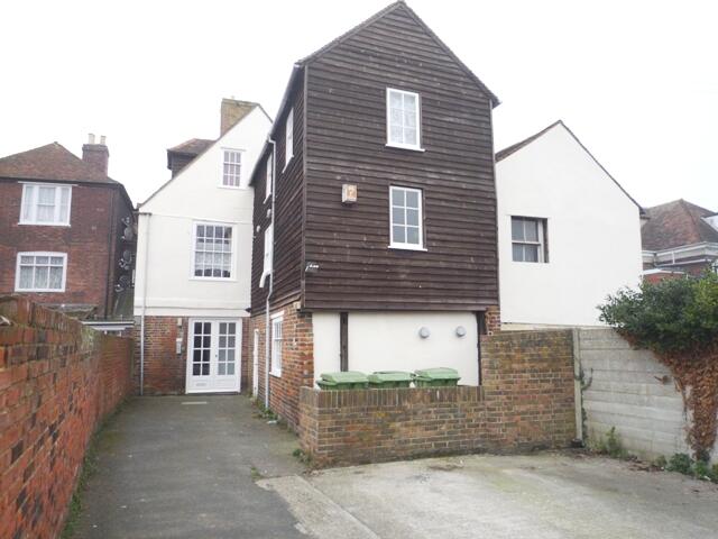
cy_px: 270
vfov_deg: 54.9
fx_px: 519
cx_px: 359
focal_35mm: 25
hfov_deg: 69.4
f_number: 2.8
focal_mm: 4.4
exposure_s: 1/400
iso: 100
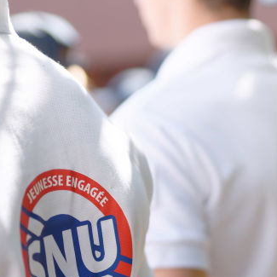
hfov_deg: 13.0
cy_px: 232
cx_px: 224
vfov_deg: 13.0
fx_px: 1213
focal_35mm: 134
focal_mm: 50
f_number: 1.6
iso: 100
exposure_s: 1/500
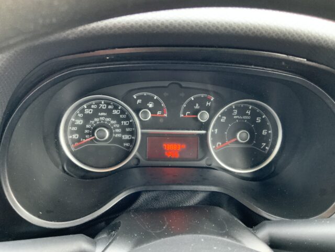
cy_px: 126
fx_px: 281
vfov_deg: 48.2
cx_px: 168
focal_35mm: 29
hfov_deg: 61.7
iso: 320
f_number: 1.8
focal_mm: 3
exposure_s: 1/31
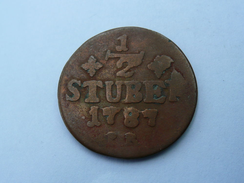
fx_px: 324
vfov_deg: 31.5
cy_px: 92
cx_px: 122
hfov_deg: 41.2
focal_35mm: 46
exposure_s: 1/160
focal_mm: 6.2
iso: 100
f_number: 3.8
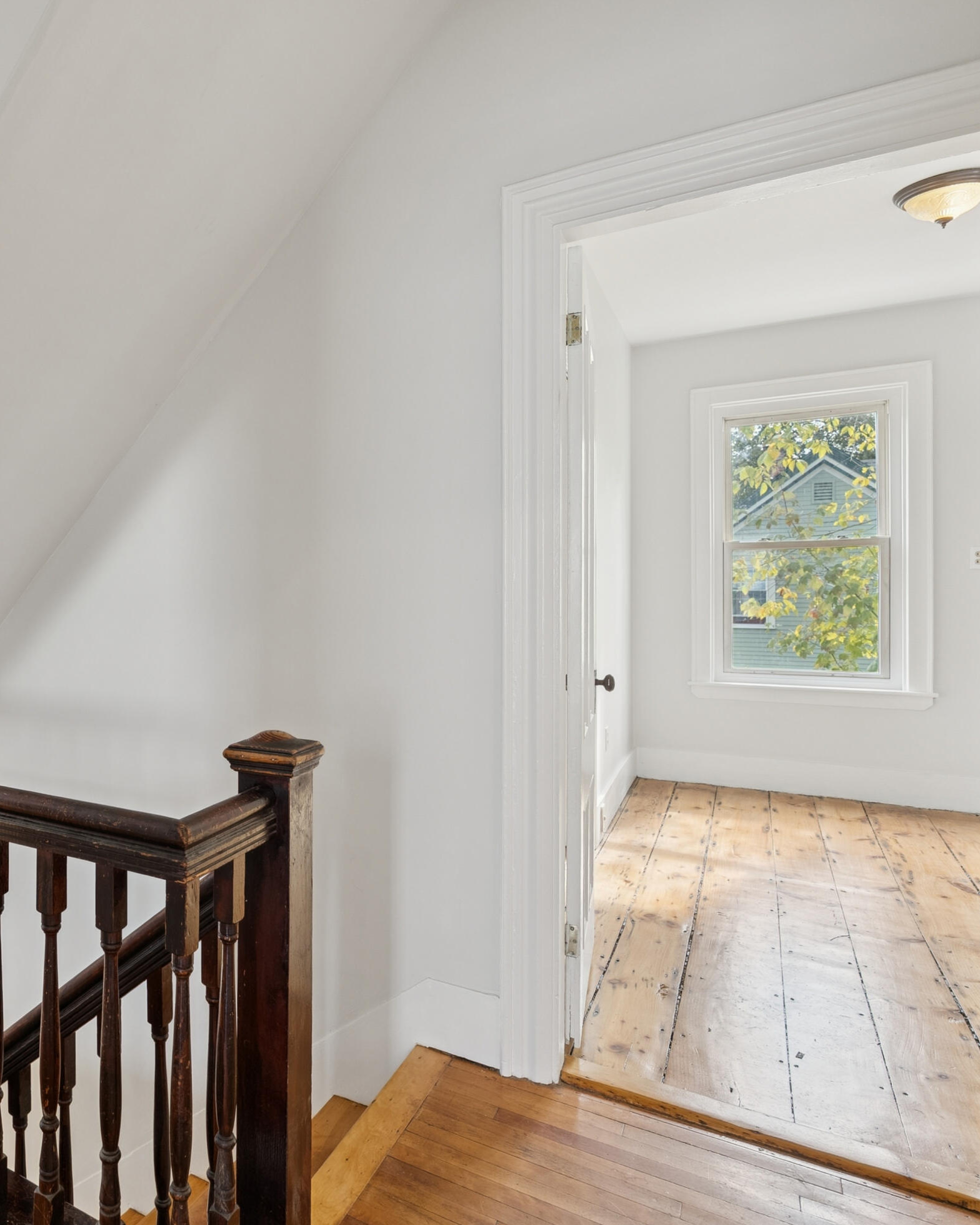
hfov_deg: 54.8
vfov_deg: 72.6
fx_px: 834
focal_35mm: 23
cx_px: 142
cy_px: 610
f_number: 7.1
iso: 320
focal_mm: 16
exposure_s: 1/25
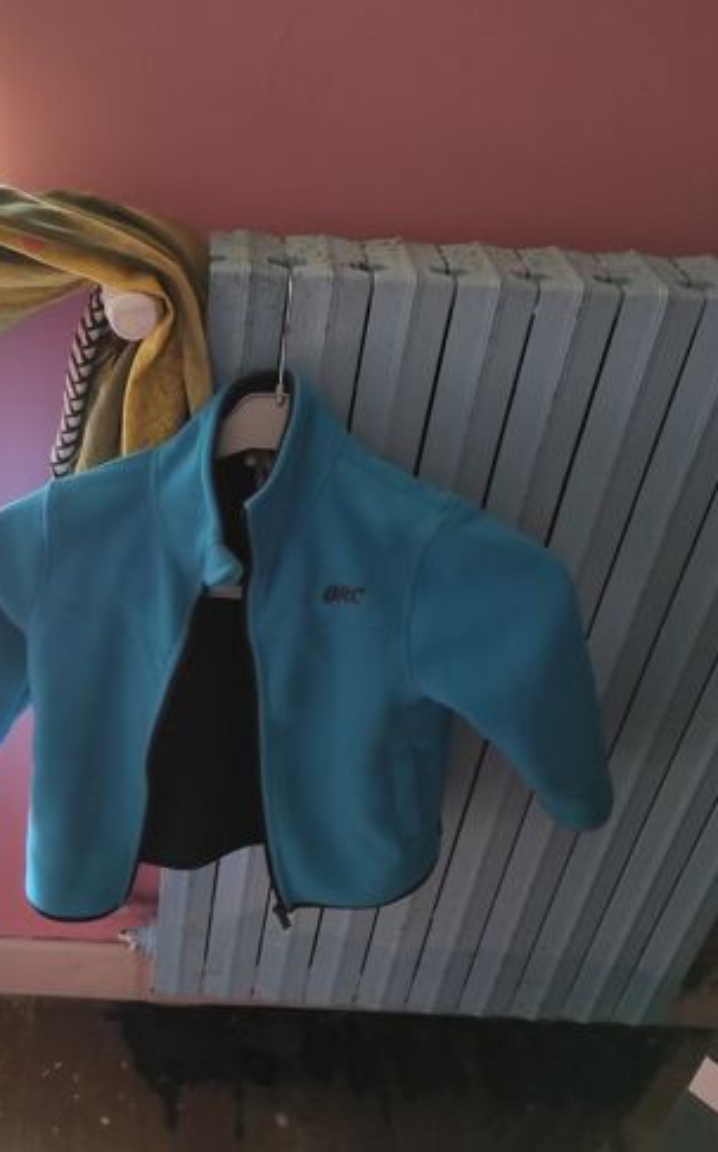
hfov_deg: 35.2
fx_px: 1098
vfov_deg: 55.3
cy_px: 626
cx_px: 156
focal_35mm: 35
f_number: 1.89
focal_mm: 5.43
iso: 245
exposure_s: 1/33
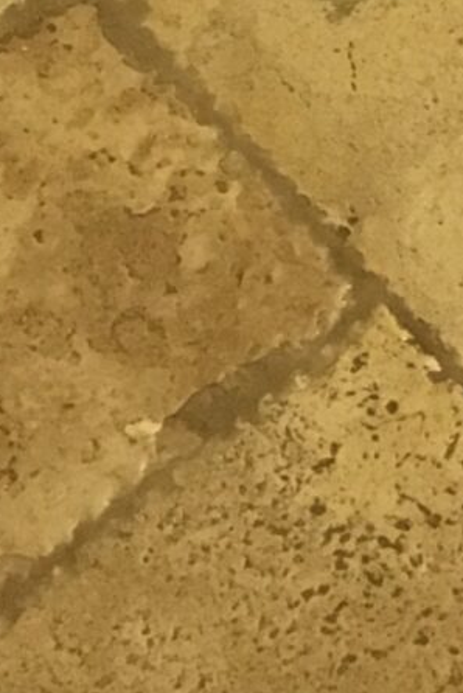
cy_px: -772
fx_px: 3332
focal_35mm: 173
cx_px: 511
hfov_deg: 7.9
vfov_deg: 10.7
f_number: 2.2
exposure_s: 1/30
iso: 200
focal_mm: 4.15
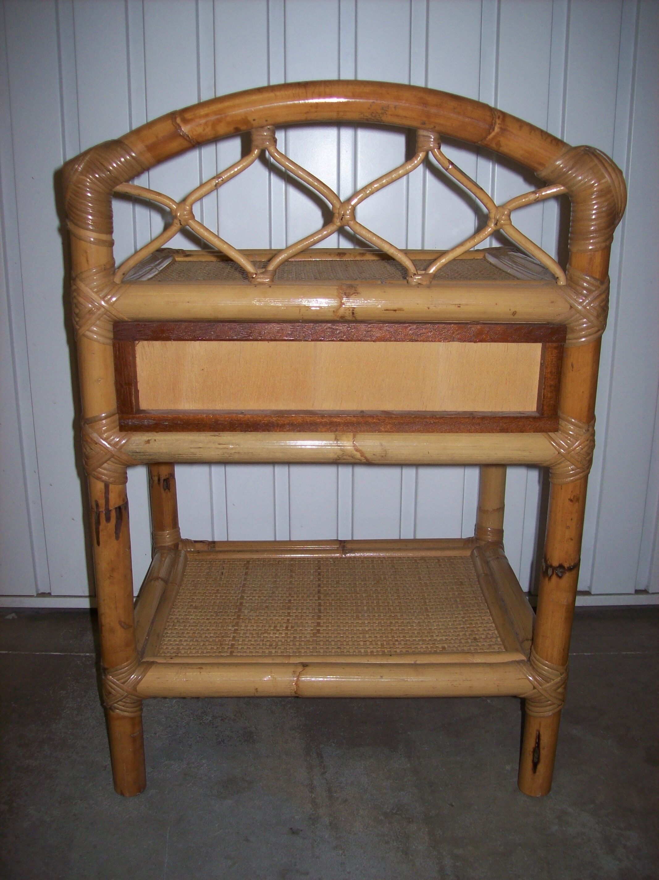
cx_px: 330
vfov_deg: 51.4
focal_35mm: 36
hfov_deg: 39.6
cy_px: 440
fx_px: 914
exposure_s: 1/64
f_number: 2.7
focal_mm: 6
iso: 80
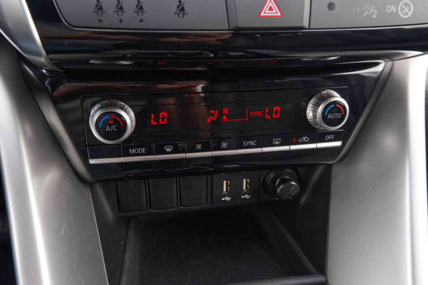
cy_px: 142
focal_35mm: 29
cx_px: 214
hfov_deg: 63.7
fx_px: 345
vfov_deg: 45.0
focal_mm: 19.2
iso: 2000
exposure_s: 1/100
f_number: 7.1
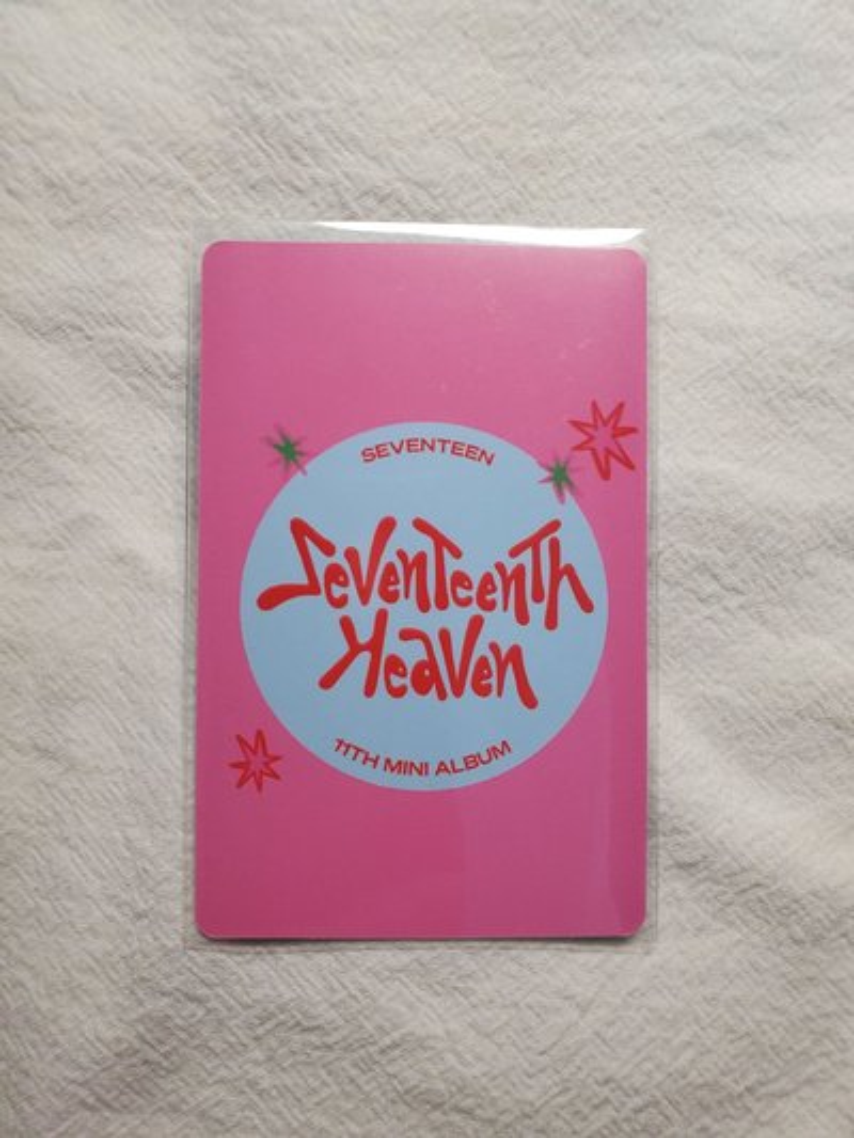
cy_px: 569
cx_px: 427
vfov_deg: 67.3
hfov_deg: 53.1
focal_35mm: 26
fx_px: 855
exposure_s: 1/120
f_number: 2.4
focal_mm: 4.3
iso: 125
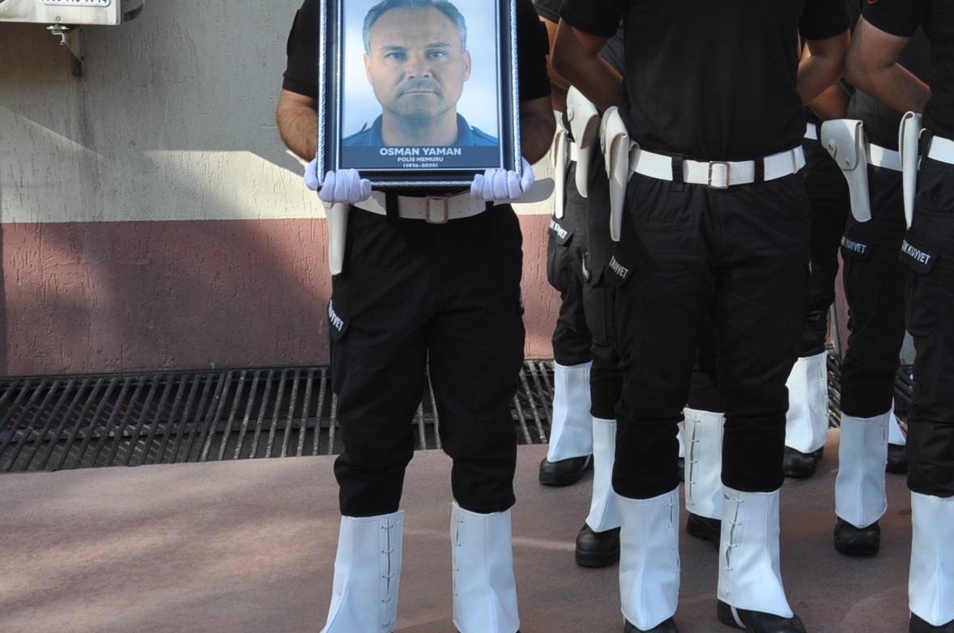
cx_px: 842
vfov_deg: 19.0
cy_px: 138
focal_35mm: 71
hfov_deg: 27.5
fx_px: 1879
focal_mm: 26
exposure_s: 1/100
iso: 200
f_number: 10
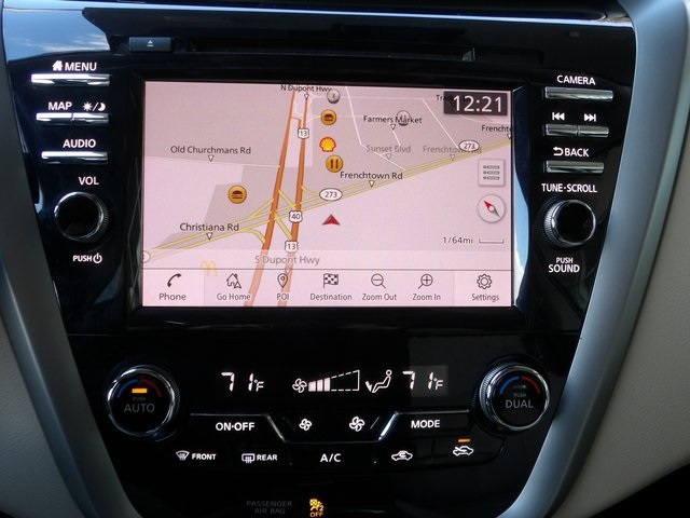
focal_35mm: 34
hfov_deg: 54.0
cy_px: 259
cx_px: 345
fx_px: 678
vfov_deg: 41.8
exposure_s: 1/24
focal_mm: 6.2
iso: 200
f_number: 4.5
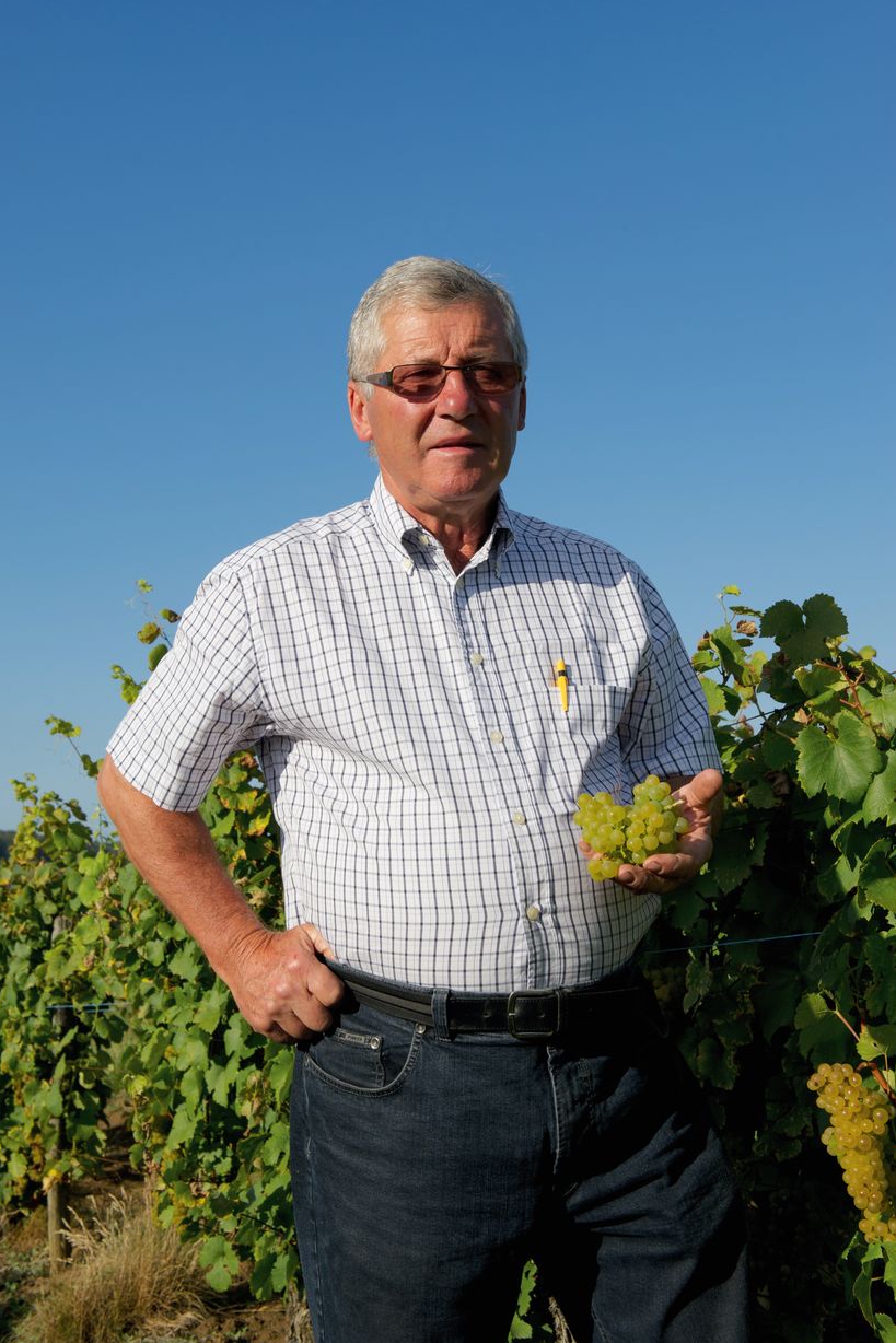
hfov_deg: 27.0
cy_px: 650
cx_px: 432
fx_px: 1866
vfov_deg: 39.6
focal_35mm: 50
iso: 200
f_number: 10
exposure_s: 1/400
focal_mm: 48
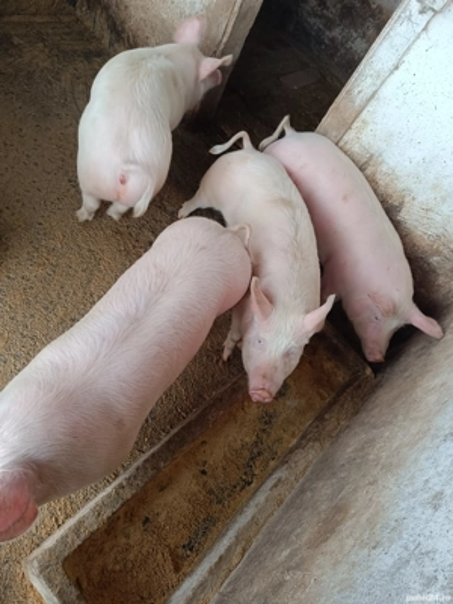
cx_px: 226
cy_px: 302
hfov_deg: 56.8
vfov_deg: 71.6
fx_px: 419
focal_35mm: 24
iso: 200
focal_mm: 5.59
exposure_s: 1/101
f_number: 1.88
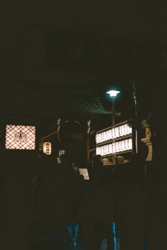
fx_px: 348
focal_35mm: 50
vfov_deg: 39.6
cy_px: 125
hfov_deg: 27.0
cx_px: 84
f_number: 2.2
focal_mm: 50
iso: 800
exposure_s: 1/500
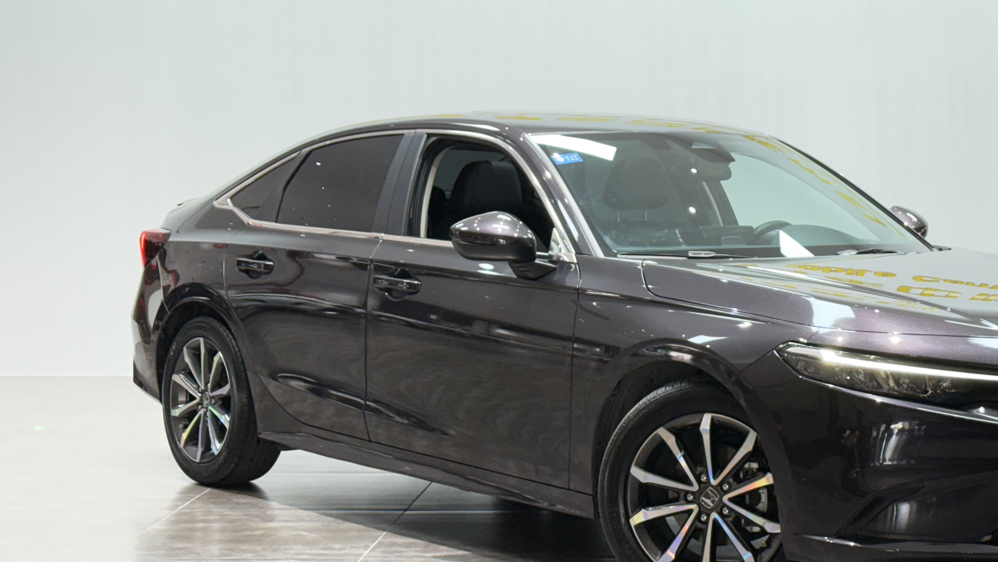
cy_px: 198
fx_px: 1932
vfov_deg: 16.5
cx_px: 693
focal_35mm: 73
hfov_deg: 28.7
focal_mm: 6.76
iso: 160
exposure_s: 1/50
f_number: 1.78
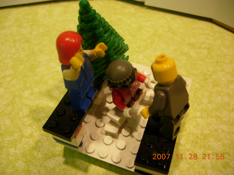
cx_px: 117
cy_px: 88
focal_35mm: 36
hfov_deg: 51.4
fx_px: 243
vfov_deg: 39.7
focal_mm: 7.5
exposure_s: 1/16.9
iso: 50
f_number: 2.7
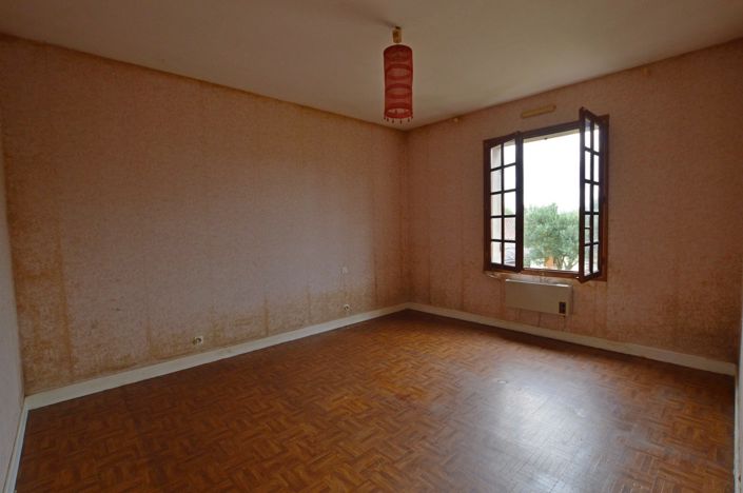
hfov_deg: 95.1
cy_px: 246
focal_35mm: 16
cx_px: 372
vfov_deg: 71.9
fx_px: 340
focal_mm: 11
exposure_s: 1/125
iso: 400
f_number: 5.6
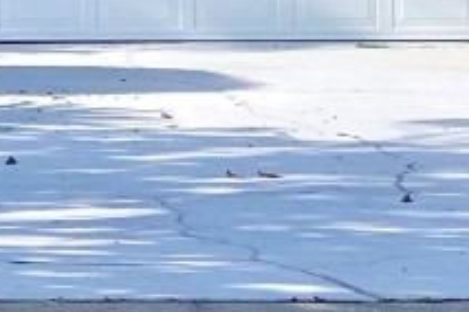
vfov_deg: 4.8
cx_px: -332
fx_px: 3713
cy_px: -283
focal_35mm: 285
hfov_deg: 7.1
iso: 20
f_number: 2.8
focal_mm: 6.6
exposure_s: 1/400
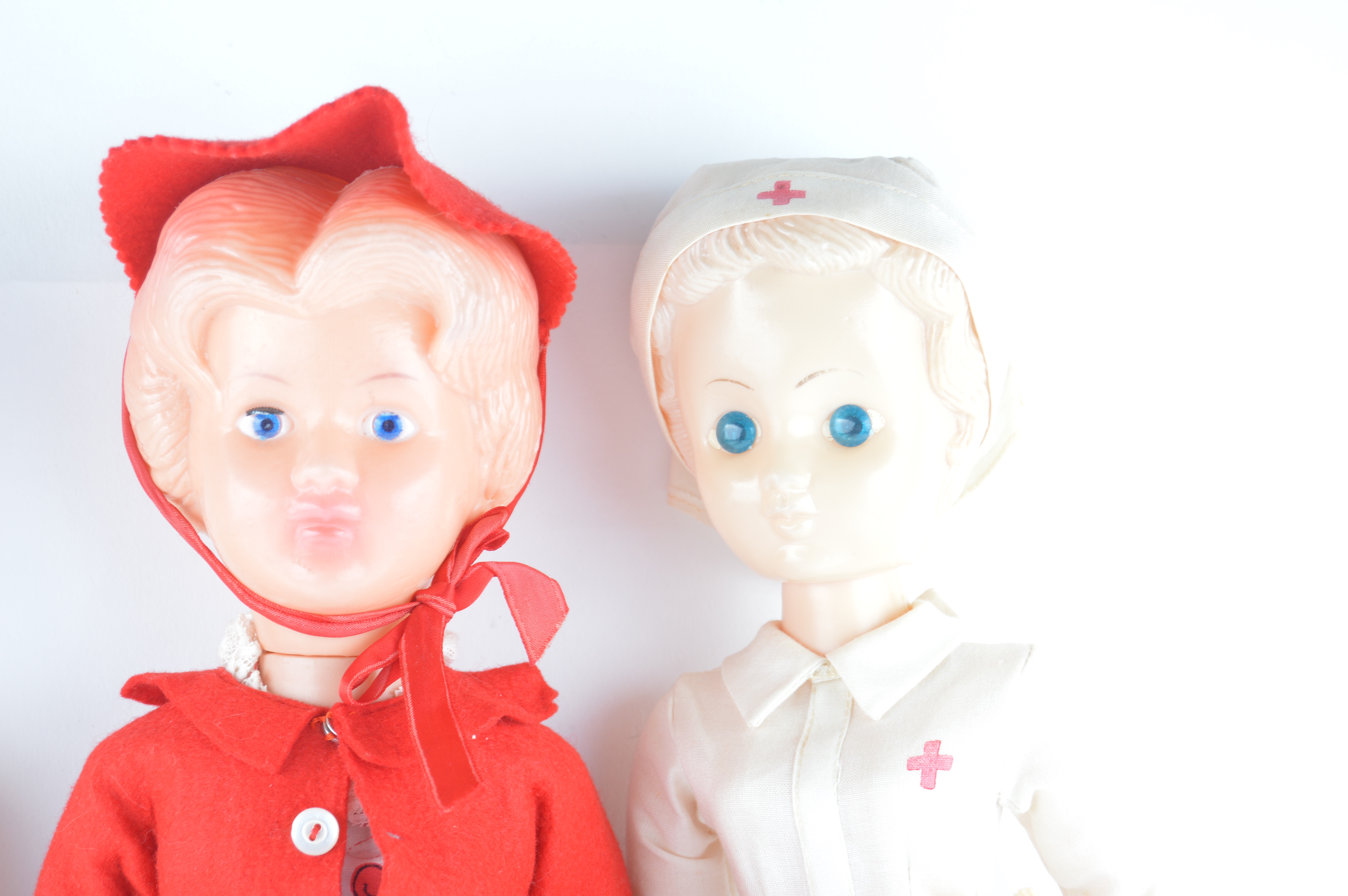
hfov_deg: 24.6
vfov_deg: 16.5
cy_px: 448
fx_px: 3086
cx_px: 674
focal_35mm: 82
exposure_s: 1/25
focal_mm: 55
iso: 100
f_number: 7.1
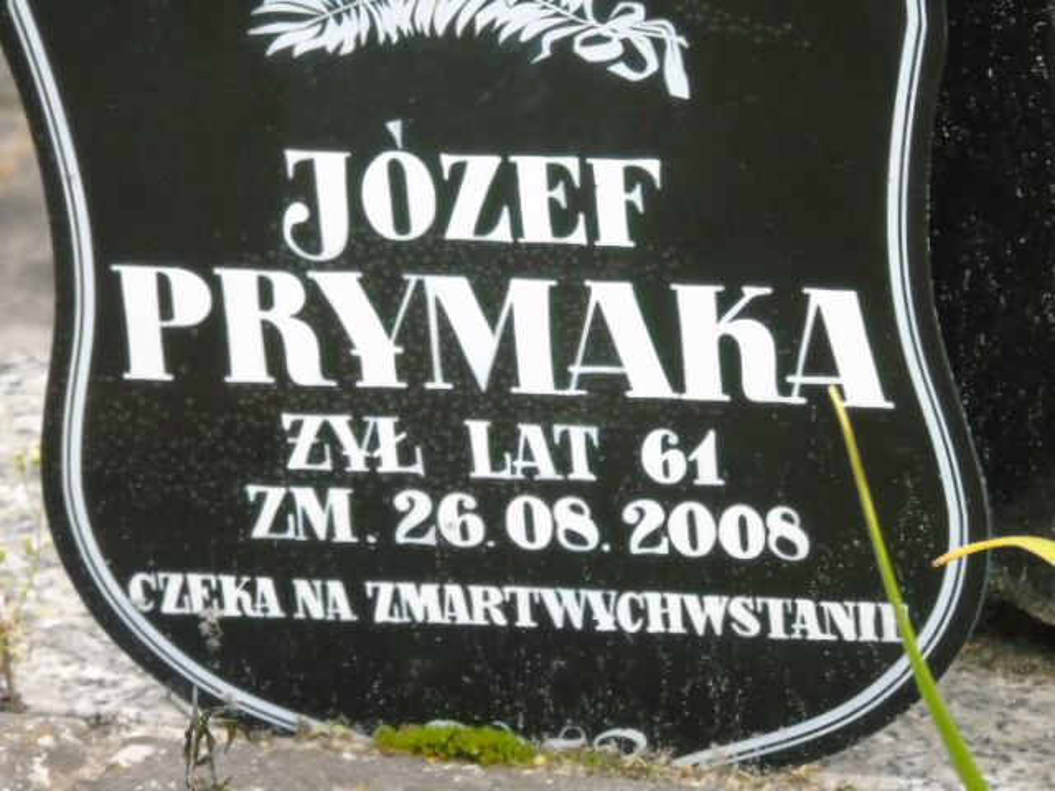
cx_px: 528
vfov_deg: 3.6
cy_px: 396
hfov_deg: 4.8
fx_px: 12709
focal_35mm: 417
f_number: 5.3
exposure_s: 1/200
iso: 800
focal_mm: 74
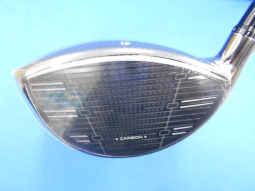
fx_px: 192
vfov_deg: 53.1
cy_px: 96
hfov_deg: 67.3
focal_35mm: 26
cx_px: 128
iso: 400
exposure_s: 1/8
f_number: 3.2
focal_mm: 4.6
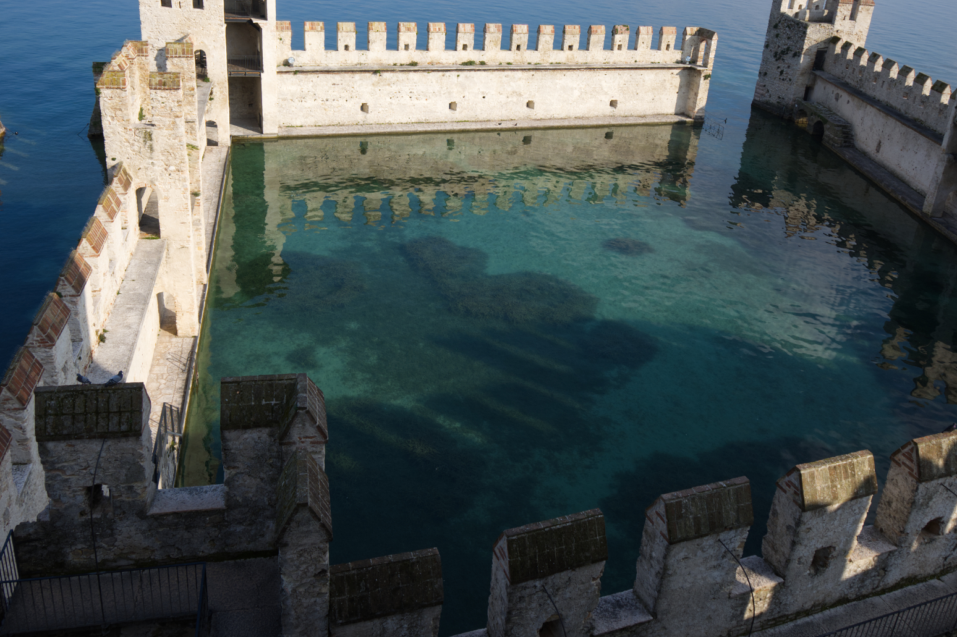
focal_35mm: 31
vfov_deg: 42.0
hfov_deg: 60.3
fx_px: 824
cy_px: 235
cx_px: 493
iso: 100
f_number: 6.3
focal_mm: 16
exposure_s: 1/320
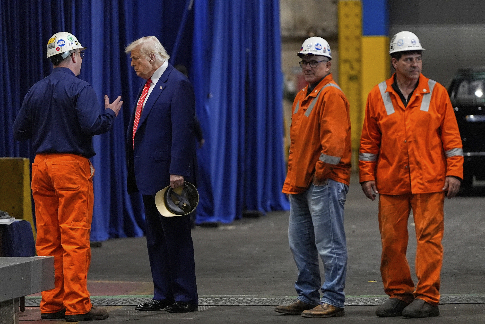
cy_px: 162
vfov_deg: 5.0
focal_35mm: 273
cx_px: 242
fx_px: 3681
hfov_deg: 7.5
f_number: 2.8
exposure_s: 1/400
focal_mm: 182
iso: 3200
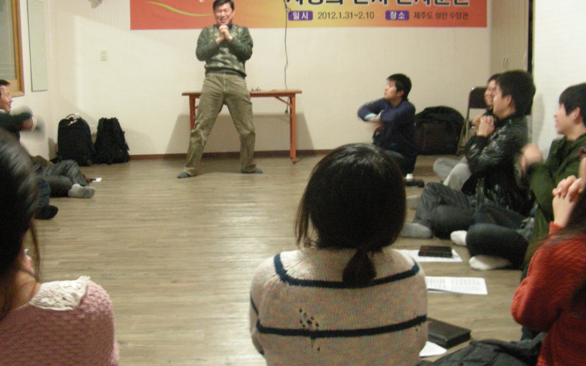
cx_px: 292
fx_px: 671
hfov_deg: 47.2
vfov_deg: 30.5
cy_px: 196
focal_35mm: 42
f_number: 3.5
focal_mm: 6.3
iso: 528
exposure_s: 1/8
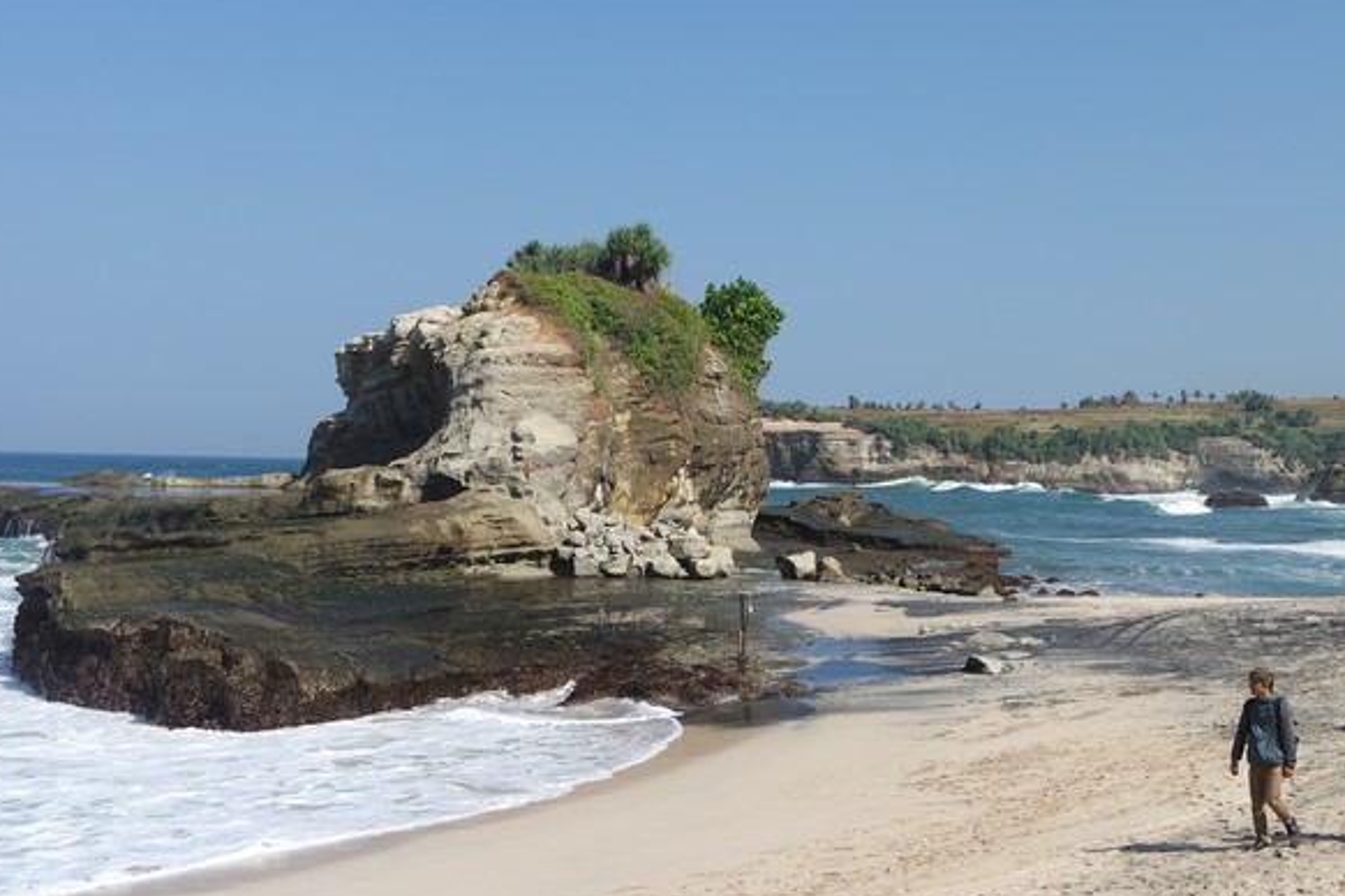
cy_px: 304
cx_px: 853
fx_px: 1644
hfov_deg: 44.1
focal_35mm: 44
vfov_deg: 30.3
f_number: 5.6
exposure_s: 1/400
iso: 100
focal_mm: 21
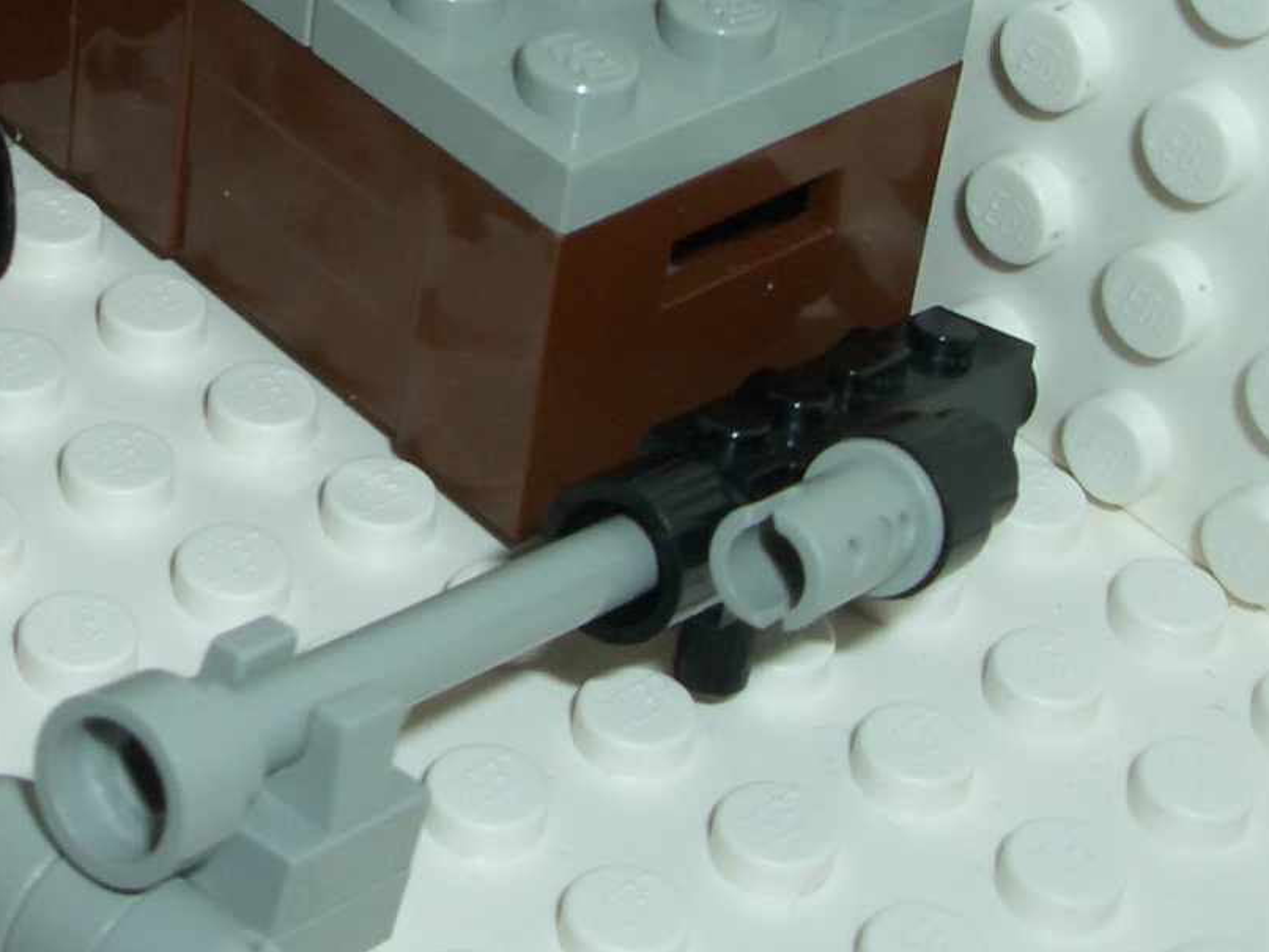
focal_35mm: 100
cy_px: -102
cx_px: 44
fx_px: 3667
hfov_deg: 19.2
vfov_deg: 14.5
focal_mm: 5.8
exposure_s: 1/60
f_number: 4.3
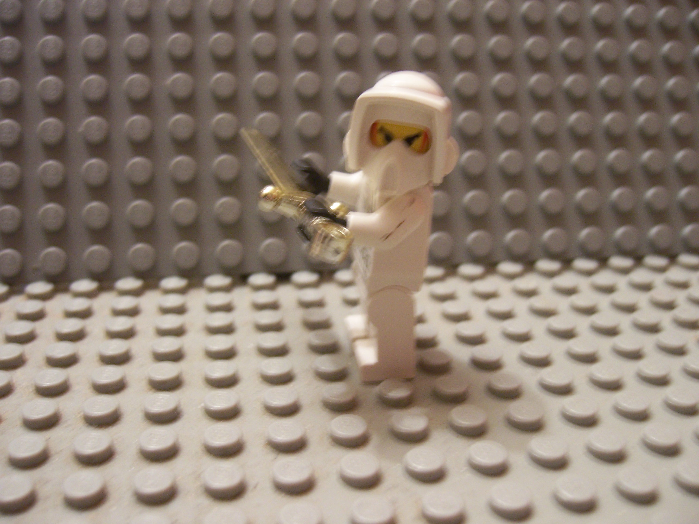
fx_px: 727
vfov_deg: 39.7
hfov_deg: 51.4
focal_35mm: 36
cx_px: 350
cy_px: 262
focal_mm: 6.2
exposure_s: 1/8
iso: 160
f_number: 2.8
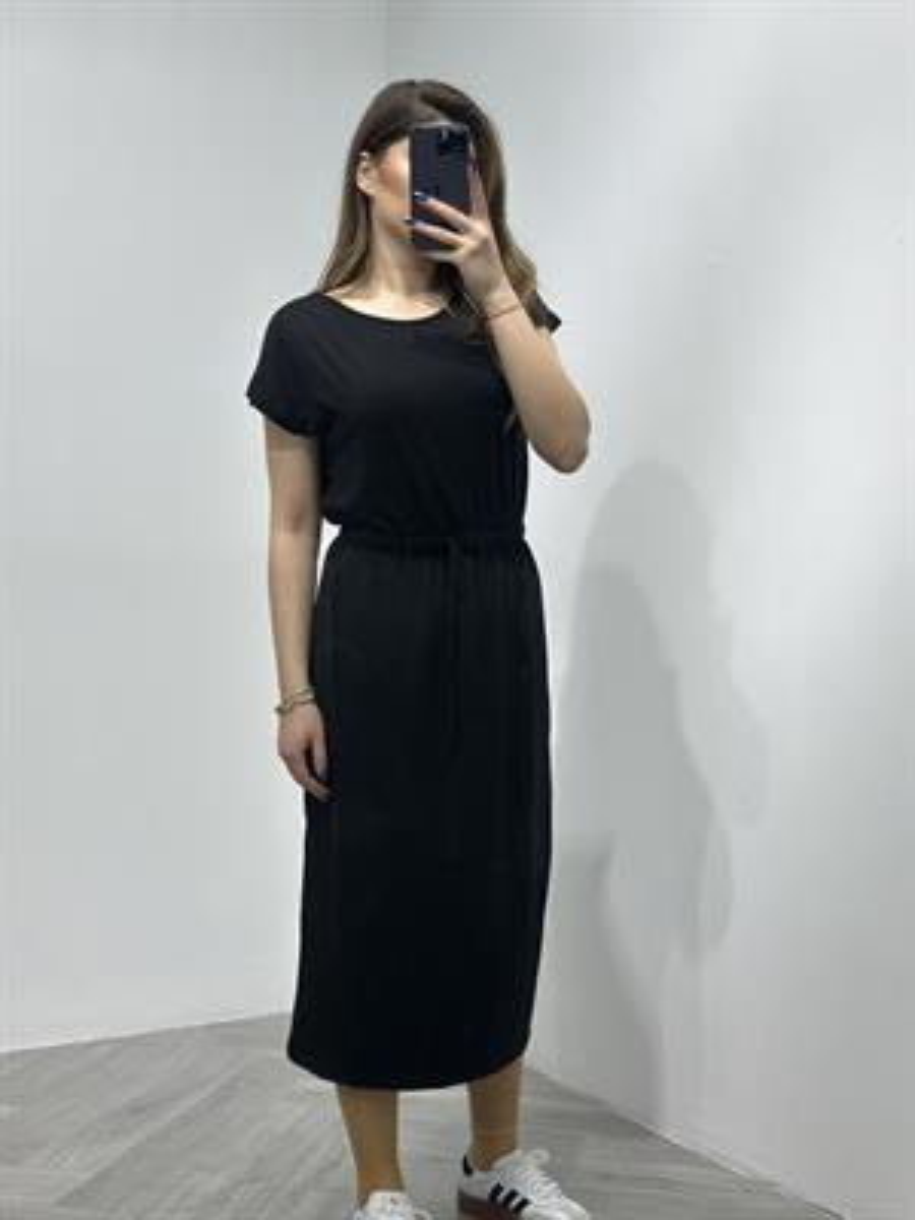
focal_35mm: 48
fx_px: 1692
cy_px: 610
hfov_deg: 30.3
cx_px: 458
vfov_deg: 39.7
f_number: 1.78
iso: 80
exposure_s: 1/322
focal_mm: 6.86
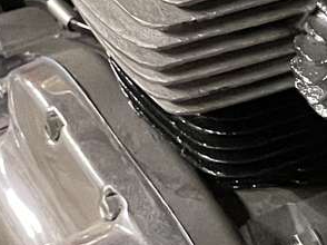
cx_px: 910
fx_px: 1671
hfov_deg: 9.3
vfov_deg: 8.3
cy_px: 8
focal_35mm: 177
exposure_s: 1/25
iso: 640
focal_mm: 4.2
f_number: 1.6
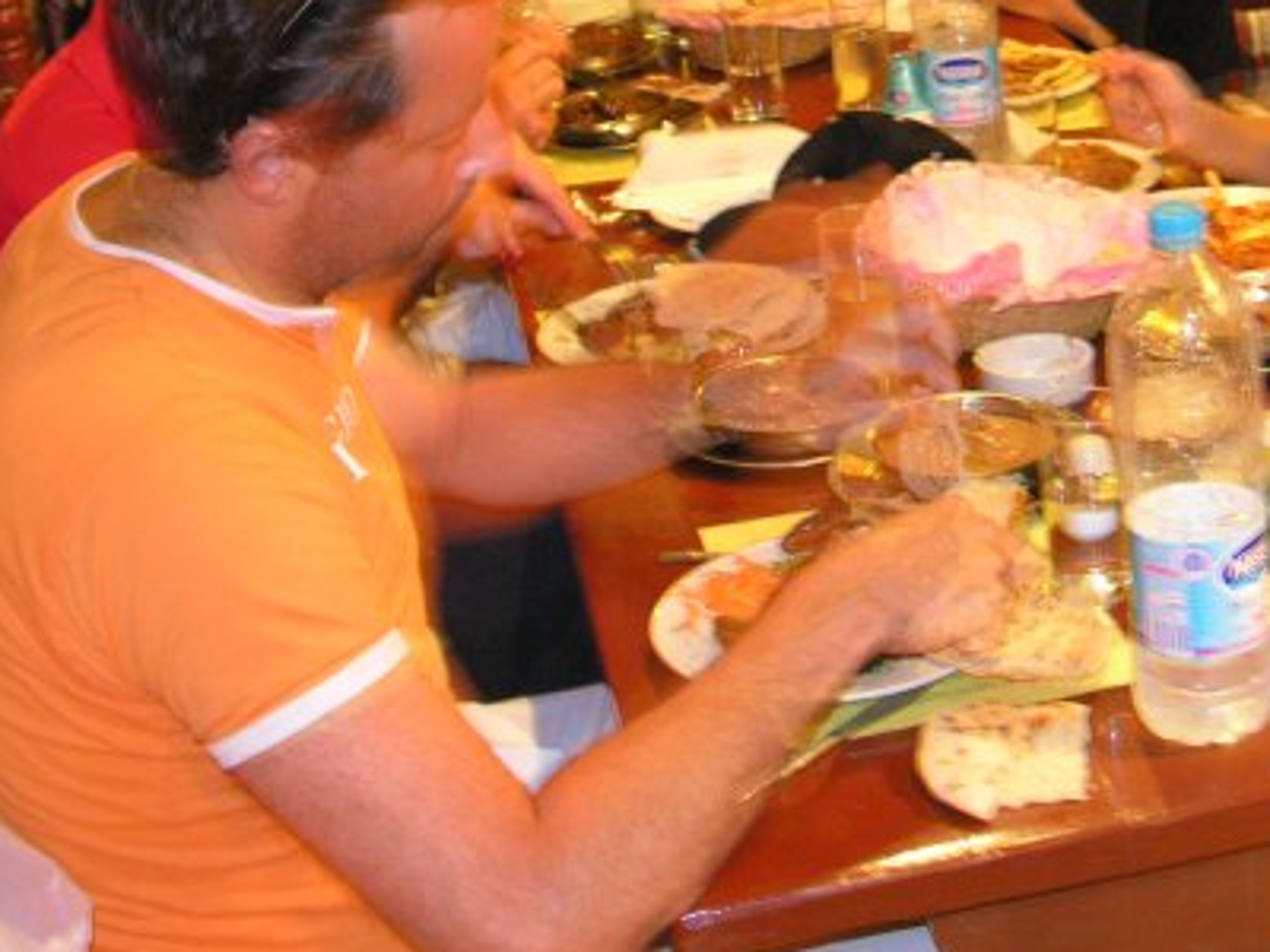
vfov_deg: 20.6
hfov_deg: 27.3
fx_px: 2568
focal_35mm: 70
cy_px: 86
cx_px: 1010
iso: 200
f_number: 2.8
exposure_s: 1.04
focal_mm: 8.9
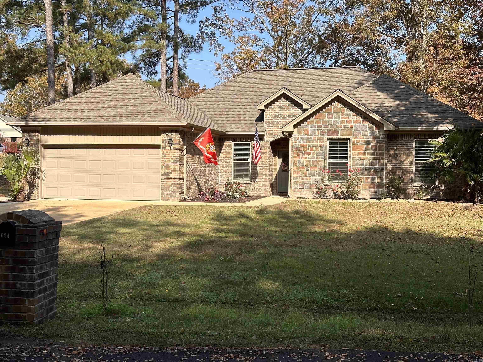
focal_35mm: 48
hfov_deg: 39.7
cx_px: 242
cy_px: 181
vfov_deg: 30.3
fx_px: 670
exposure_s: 1/2667
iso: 64
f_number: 1.78
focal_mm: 6.86
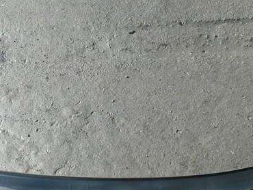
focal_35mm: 54
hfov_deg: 35.4
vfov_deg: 25.6
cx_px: 105
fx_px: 395
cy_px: 195
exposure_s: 1/250
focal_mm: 4.5
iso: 110
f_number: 3.1
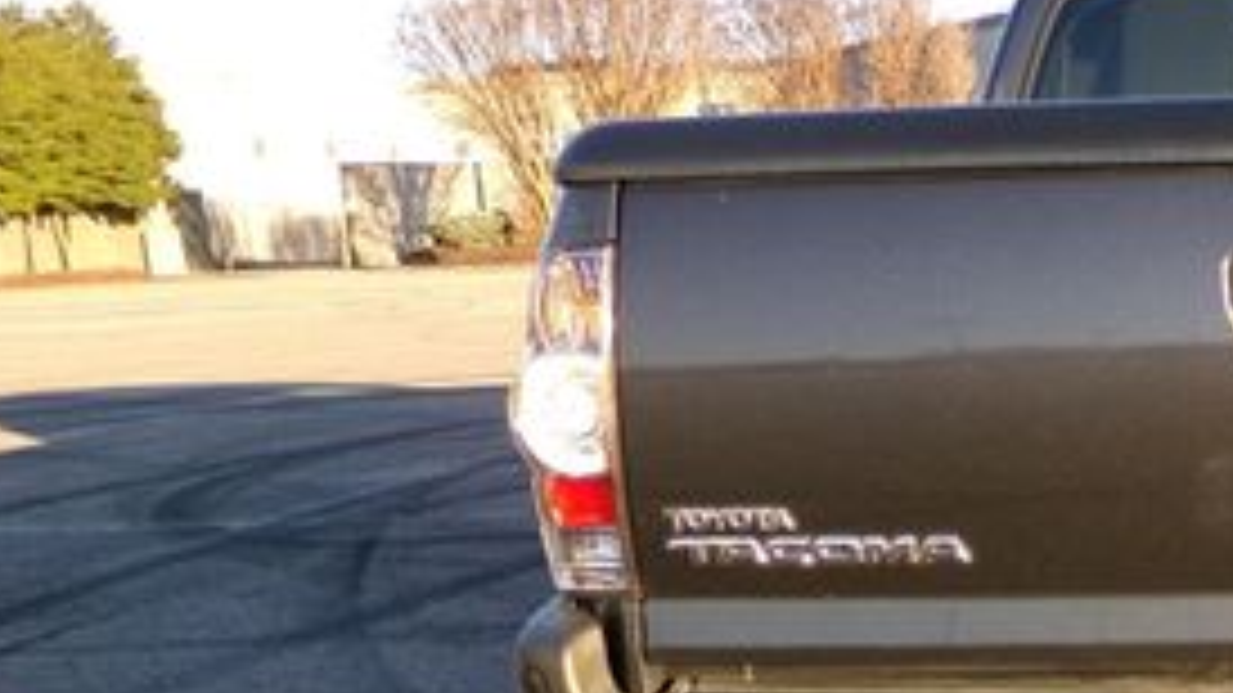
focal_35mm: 61
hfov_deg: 30.2
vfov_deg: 19.7
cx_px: 1404
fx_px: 1994
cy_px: 454
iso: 100
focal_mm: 4.3
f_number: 3.7
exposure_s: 1/150
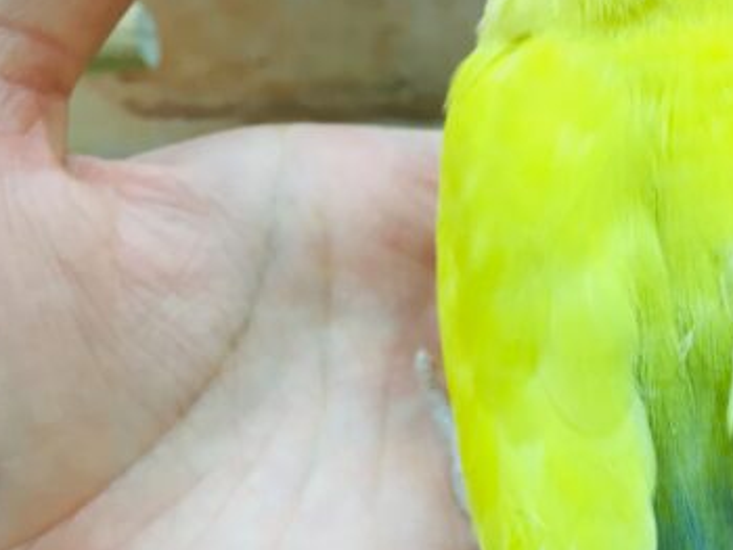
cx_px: 645
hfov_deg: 34.3
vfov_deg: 26.7
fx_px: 1123
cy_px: 489
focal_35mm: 53
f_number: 2.2
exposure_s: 1/30
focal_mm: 4.15
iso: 64
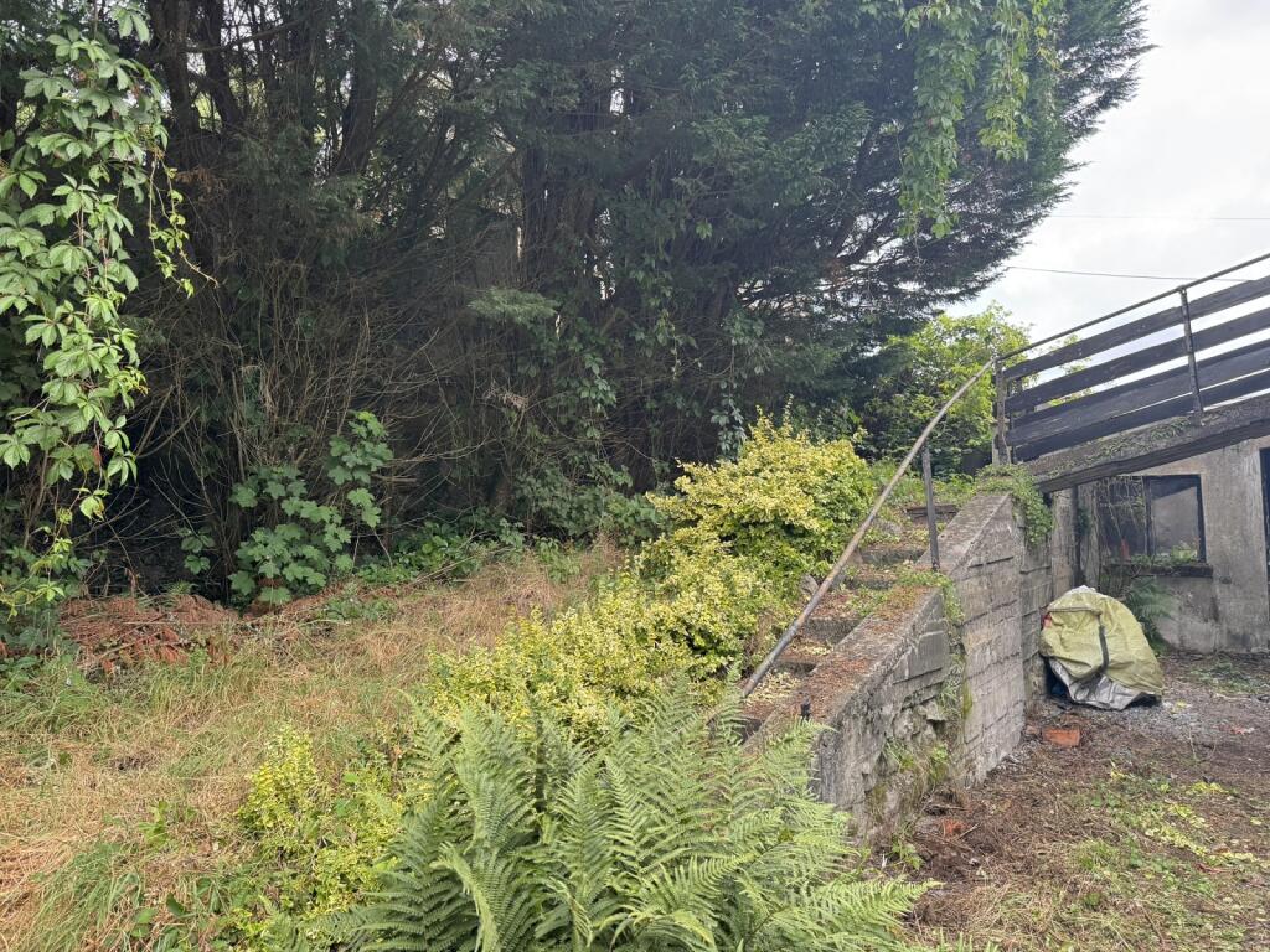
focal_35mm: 24
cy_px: 476
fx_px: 881
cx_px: 635
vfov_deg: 56.8
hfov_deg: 71.6
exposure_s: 1/244
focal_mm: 6.76
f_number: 1.78
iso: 64
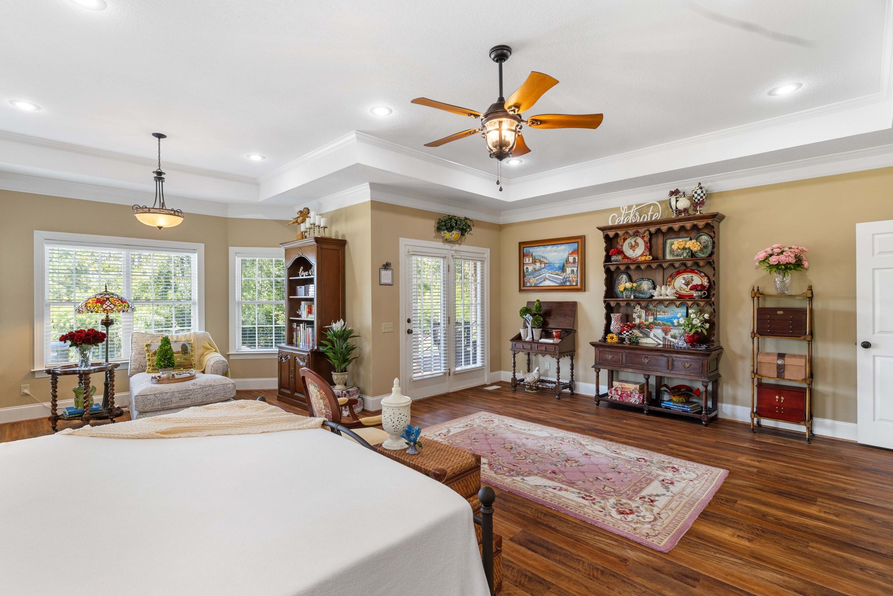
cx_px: 446
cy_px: 298
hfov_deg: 93.3
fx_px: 422
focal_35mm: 17
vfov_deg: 70.4
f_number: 8
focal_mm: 17
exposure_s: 1/1.67
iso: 400
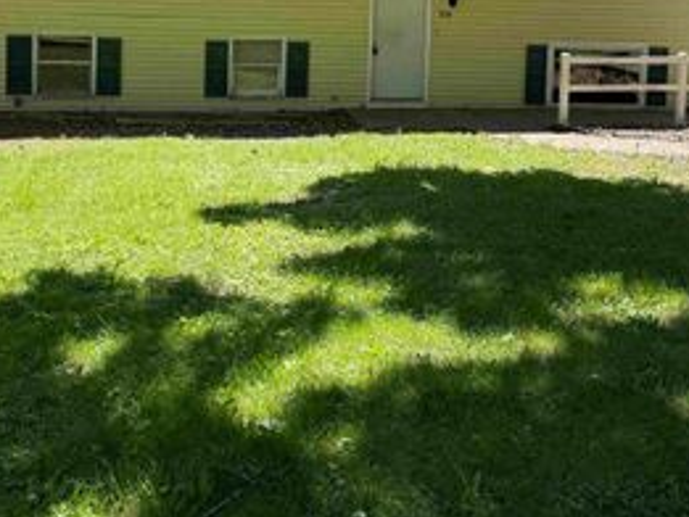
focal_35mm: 46
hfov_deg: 41.2
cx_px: 333
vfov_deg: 30.1
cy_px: 46
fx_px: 916
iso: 80
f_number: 1.78
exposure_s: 1/1122
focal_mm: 6.76
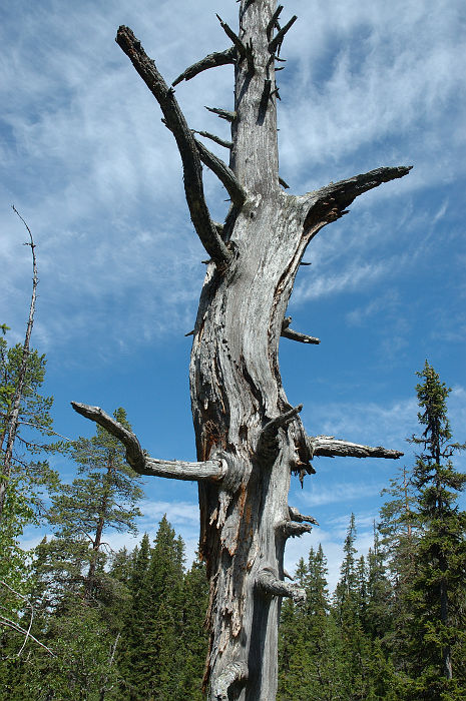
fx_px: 642
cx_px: 233
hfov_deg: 39.9
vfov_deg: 57.3
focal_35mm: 33
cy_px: 350
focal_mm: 22
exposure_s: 1/200
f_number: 11
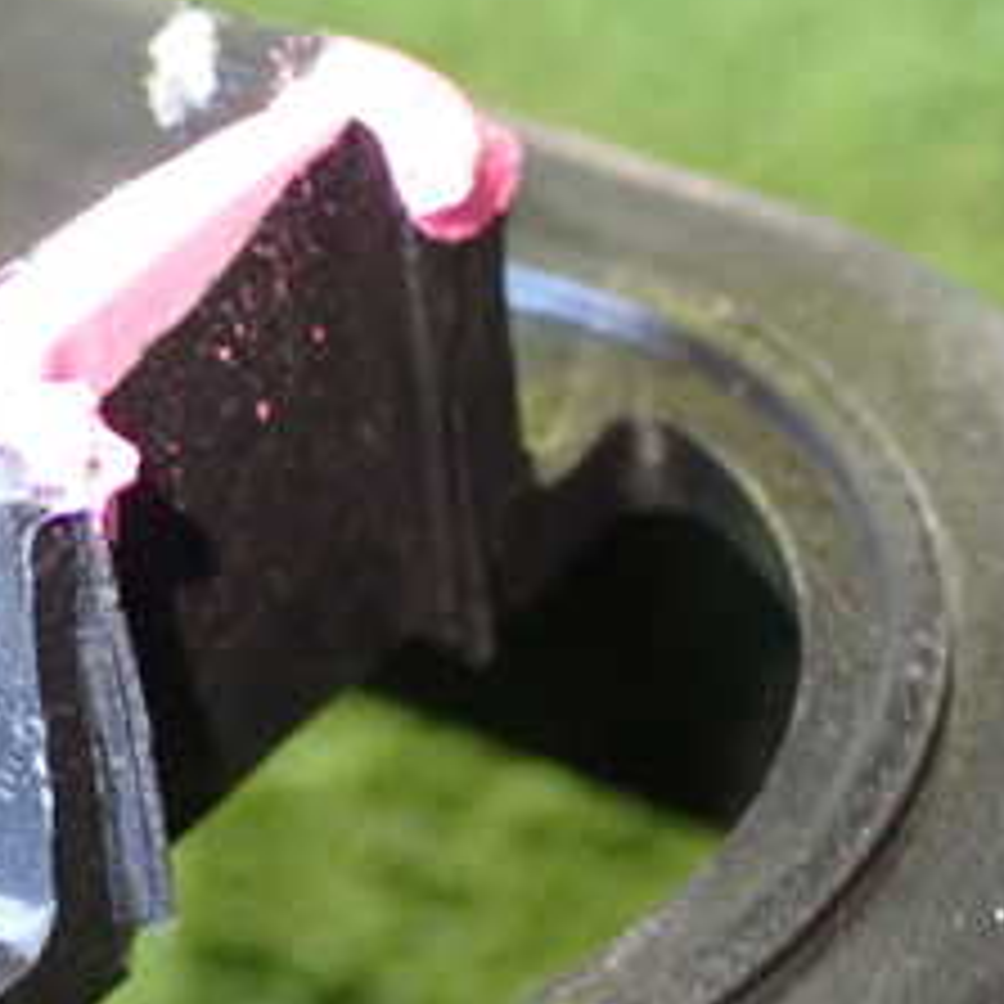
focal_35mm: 159
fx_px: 5217
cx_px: 239
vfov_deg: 11.0
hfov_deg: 11.0
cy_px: 437
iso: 800
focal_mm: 11.88
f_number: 3.8
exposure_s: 1/25
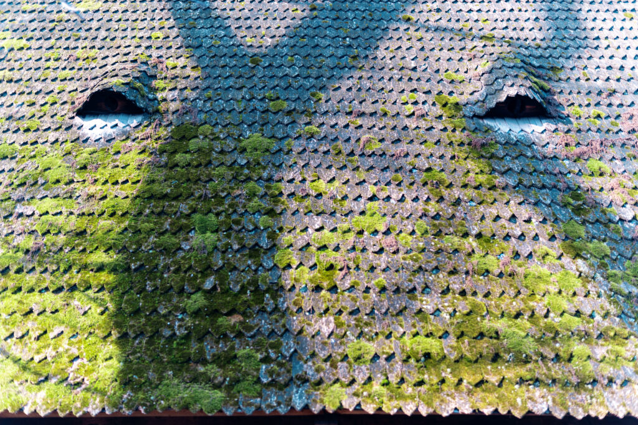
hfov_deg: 39.6
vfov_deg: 26.9
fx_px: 885
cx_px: 319
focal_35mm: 50
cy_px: 212
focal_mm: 50
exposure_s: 1/500
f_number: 1.8
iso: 100
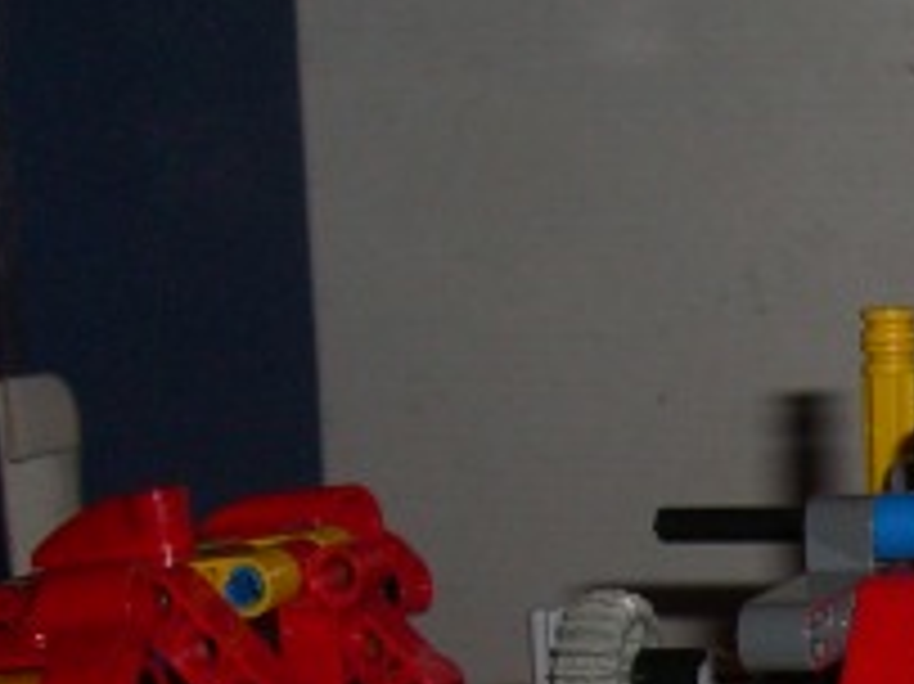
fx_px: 3167
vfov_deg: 11.8
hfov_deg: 15.2
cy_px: 999
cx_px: 1378
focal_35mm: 120
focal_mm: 6.2
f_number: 2.7
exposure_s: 1/60
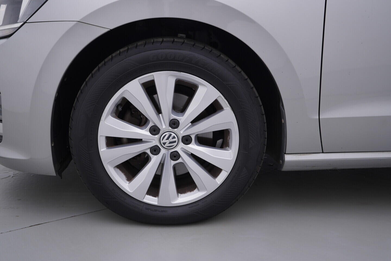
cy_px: 130
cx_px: 196
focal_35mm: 36
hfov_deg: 53.1
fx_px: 391
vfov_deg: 36.9
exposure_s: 1/80
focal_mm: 24
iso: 125
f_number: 4
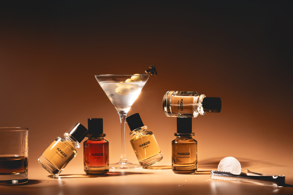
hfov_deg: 22.6
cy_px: 98
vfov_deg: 15.2
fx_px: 732
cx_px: 146
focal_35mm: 90
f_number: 22
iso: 320
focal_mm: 90
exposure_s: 1/1.67
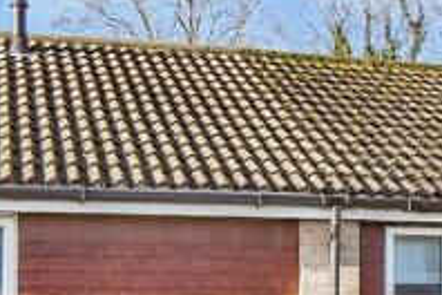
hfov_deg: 20.8
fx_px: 1142
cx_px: 496
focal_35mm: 93
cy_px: 312
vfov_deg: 14.4
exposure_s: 1/50
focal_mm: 12
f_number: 8
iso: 200
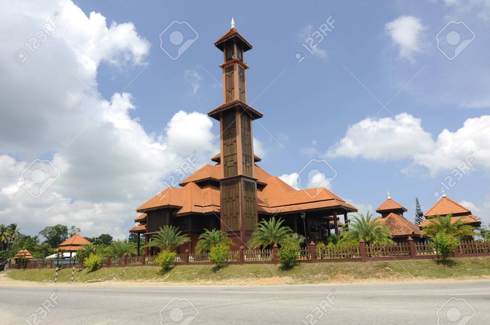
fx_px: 326
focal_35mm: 24
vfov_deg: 53.0
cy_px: 162
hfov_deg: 73.8
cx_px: 245
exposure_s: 1/40
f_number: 18
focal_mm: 16
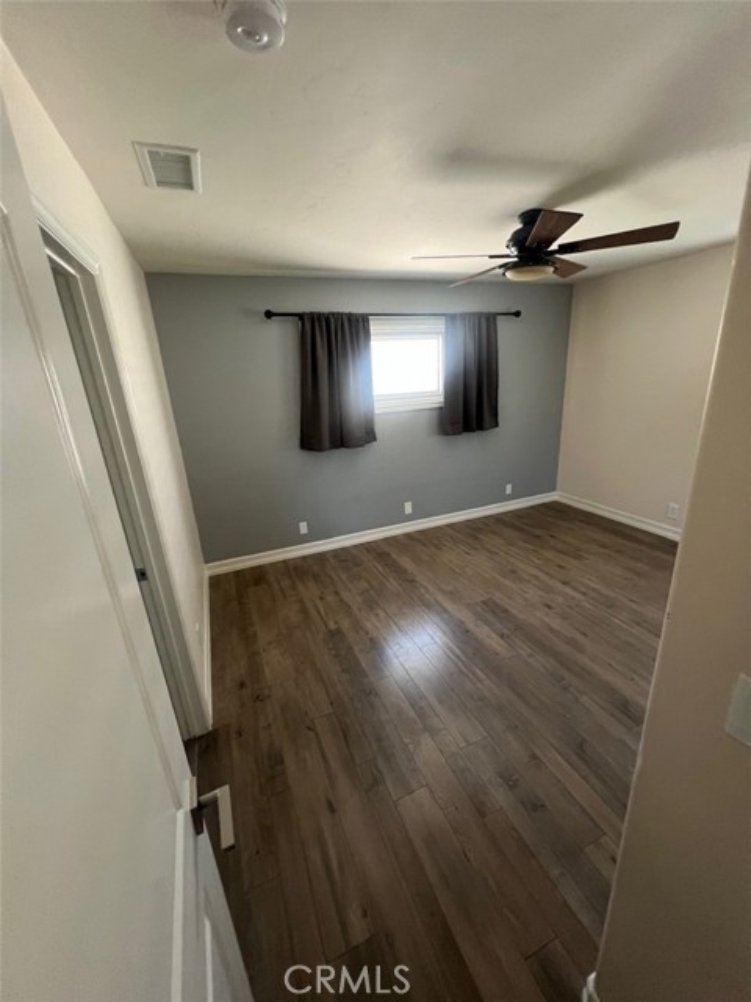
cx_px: 376
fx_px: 376
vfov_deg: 106.2
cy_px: 501
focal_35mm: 13
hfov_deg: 89.9
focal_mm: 1.57
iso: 250
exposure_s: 1/60
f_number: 1.8
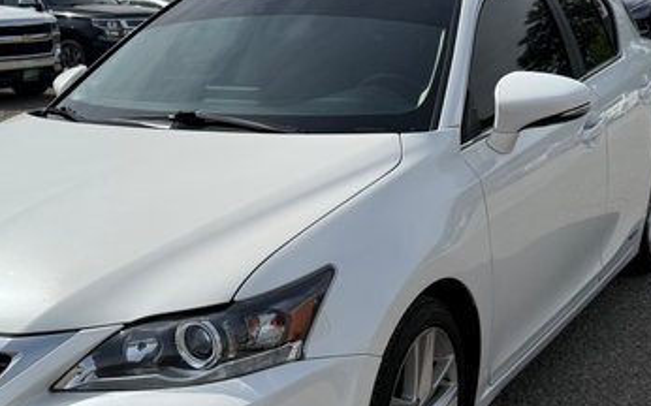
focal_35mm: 53
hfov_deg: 37.9
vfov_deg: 24.4
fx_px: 940
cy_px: 226
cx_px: 239
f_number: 1.78
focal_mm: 6.76
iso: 100
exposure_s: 1/11905
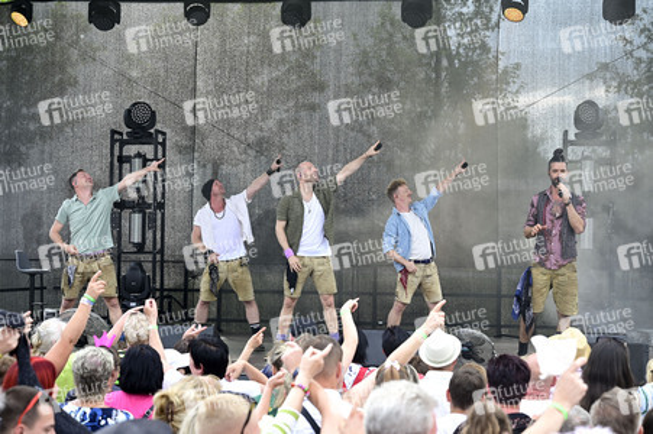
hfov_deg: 28.9
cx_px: 326
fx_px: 1269
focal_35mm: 70
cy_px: 217
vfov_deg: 19.4
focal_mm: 70
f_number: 5
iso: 200
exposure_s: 1/200
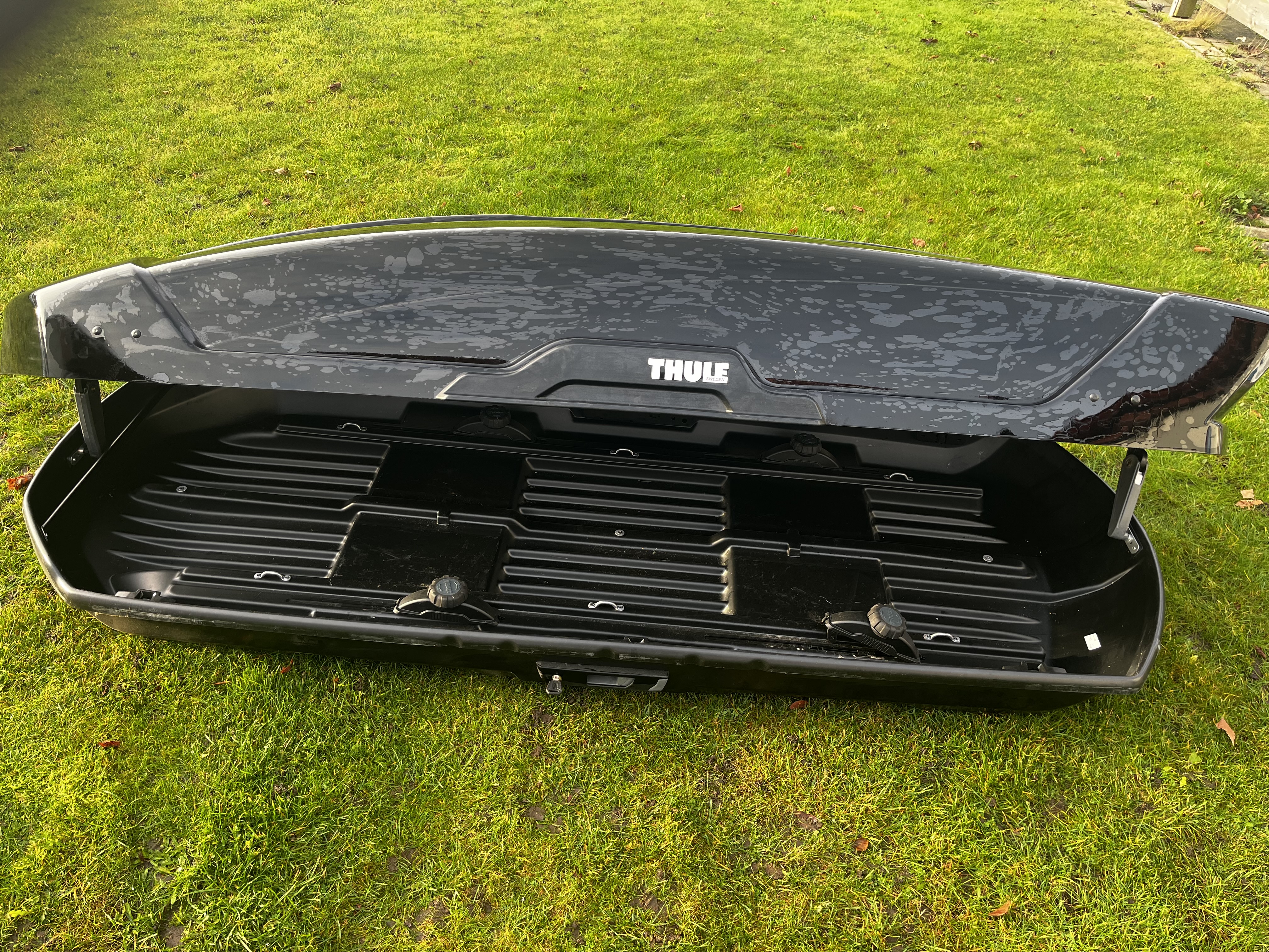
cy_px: 476
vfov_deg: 53.1
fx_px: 953
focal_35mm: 26
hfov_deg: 67.3
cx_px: 634
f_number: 1.6
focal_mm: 5.1
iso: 50
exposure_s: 1/122
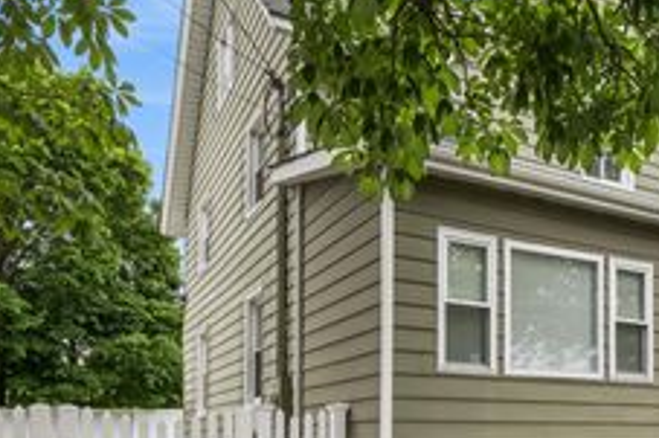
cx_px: 427
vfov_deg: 39.3
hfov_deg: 56.3
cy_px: 303
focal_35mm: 33
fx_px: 604
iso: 640
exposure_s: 1/125
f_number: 14
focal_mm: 15
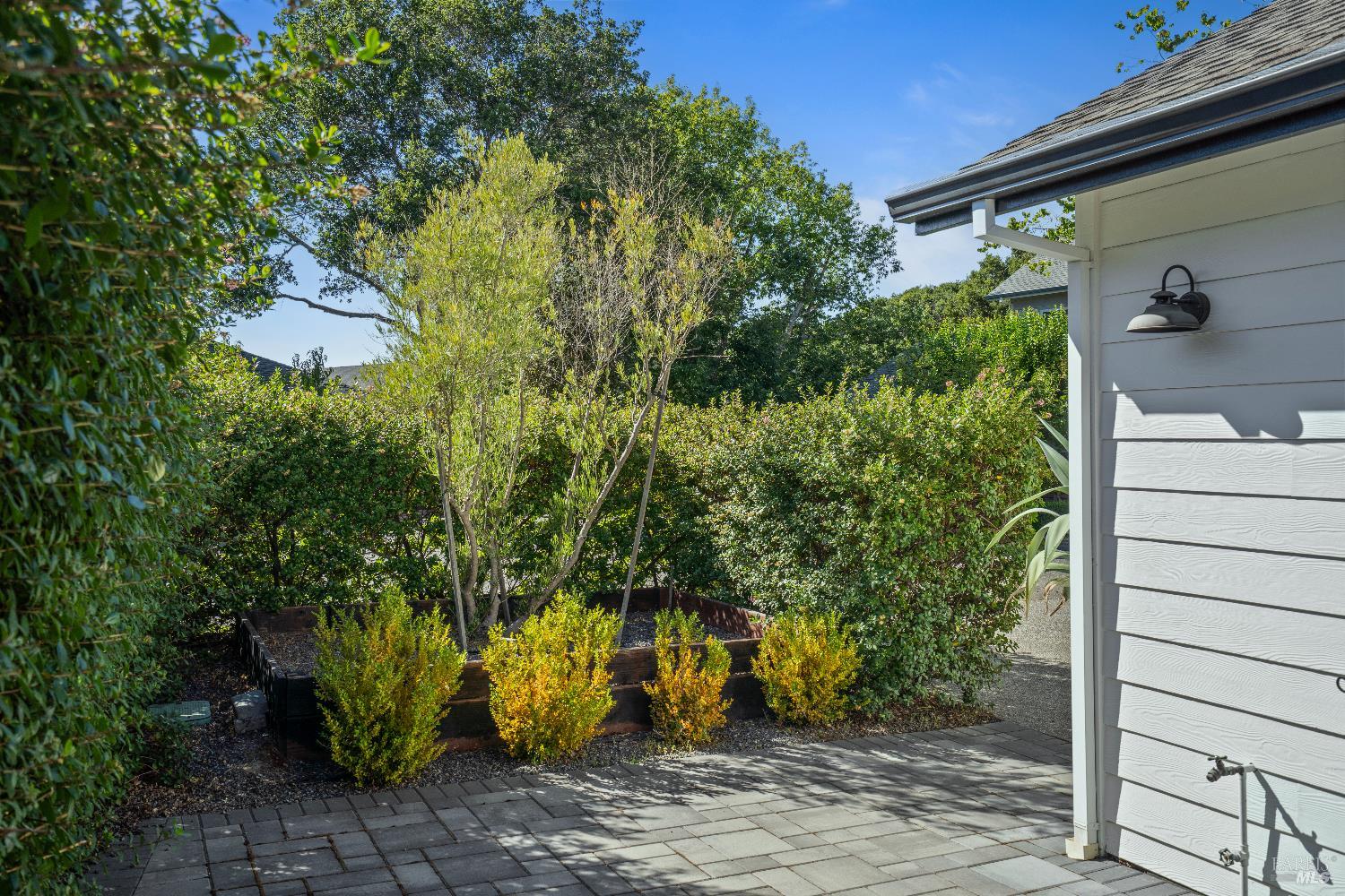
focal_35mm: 32
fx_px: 1195
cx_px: 672
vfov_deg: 41.1
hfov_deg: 58.7
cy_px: 448
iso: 160
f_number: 7.1
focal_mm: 32
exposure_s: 1/250
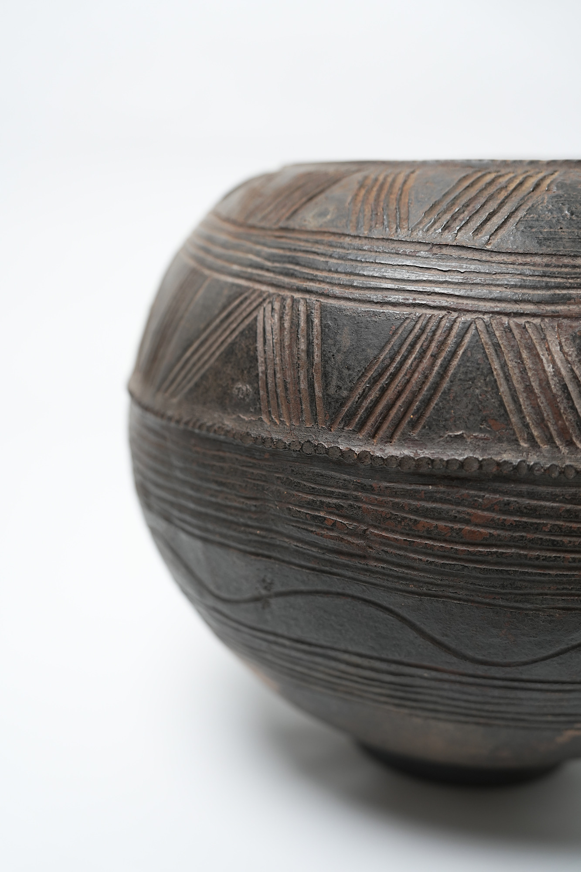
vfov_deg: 45.4
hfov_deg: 31.2
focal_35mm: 43
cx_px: 290
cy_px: 436
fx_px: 1041
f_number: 2.8
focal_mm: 43
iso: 320
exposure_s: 1/100
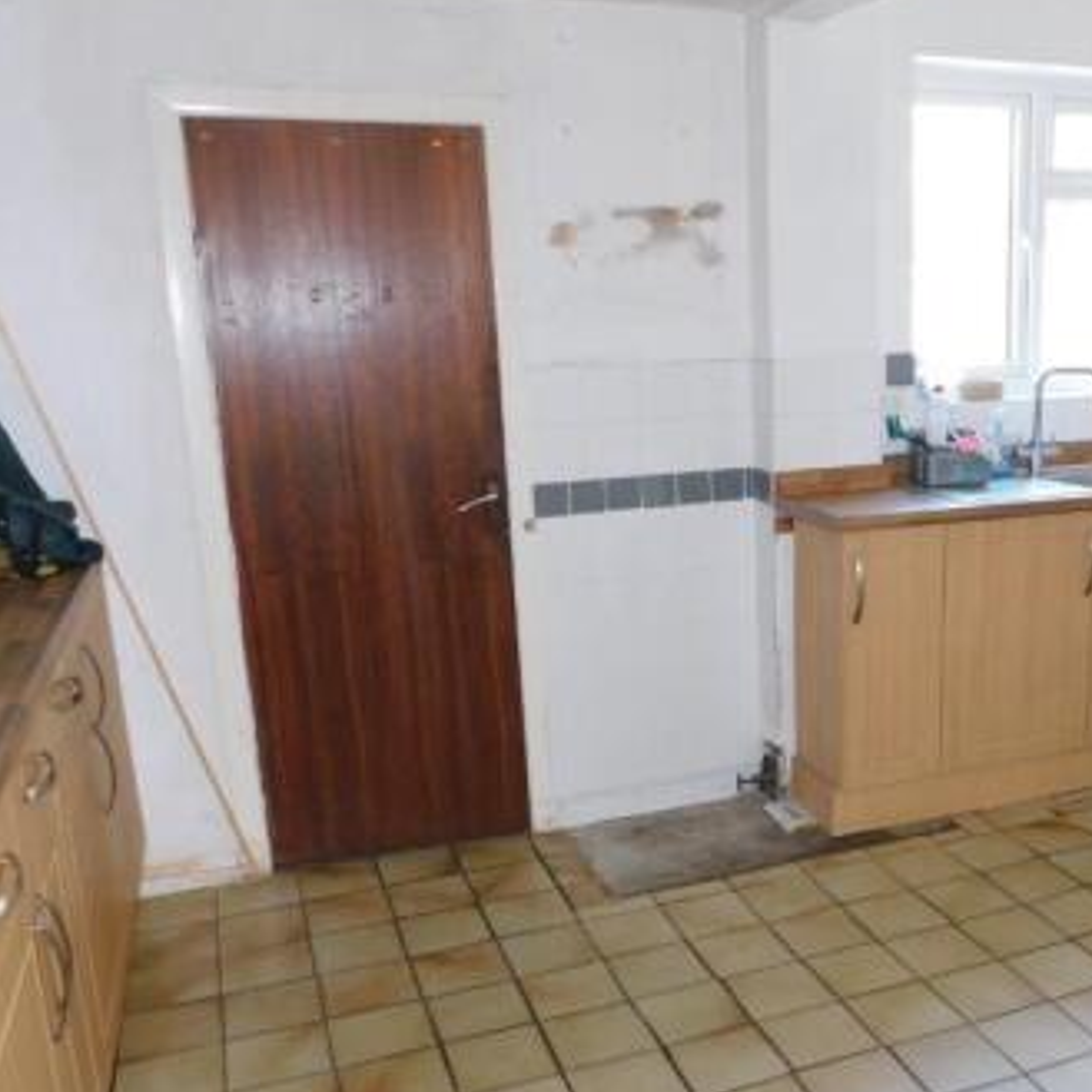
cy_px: 632
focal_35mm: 36
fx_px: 1285
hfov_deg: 44.7
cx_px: 802
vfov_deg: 45.9
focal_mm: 4
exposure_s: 1/30
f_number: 3
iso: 200
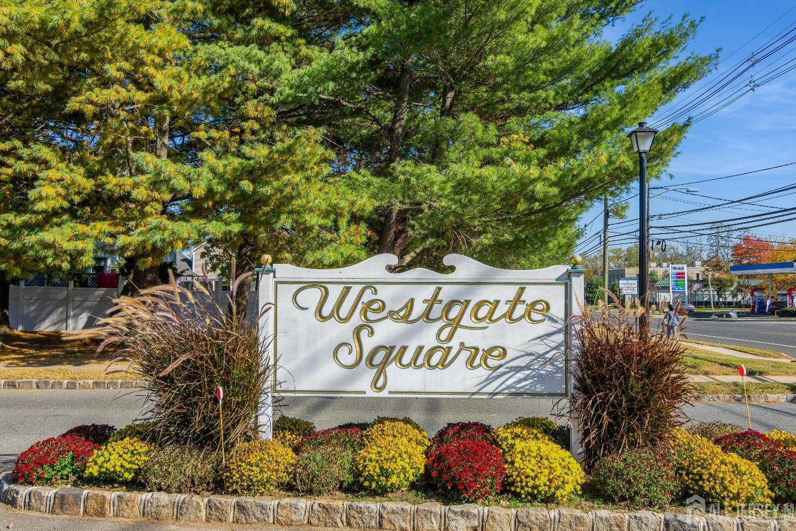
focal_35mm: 30
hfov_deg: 62.7
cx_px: 410
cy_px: 260
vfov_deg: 44.3
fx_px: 653
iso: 100
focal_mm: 19
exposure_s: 1/250
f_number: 8
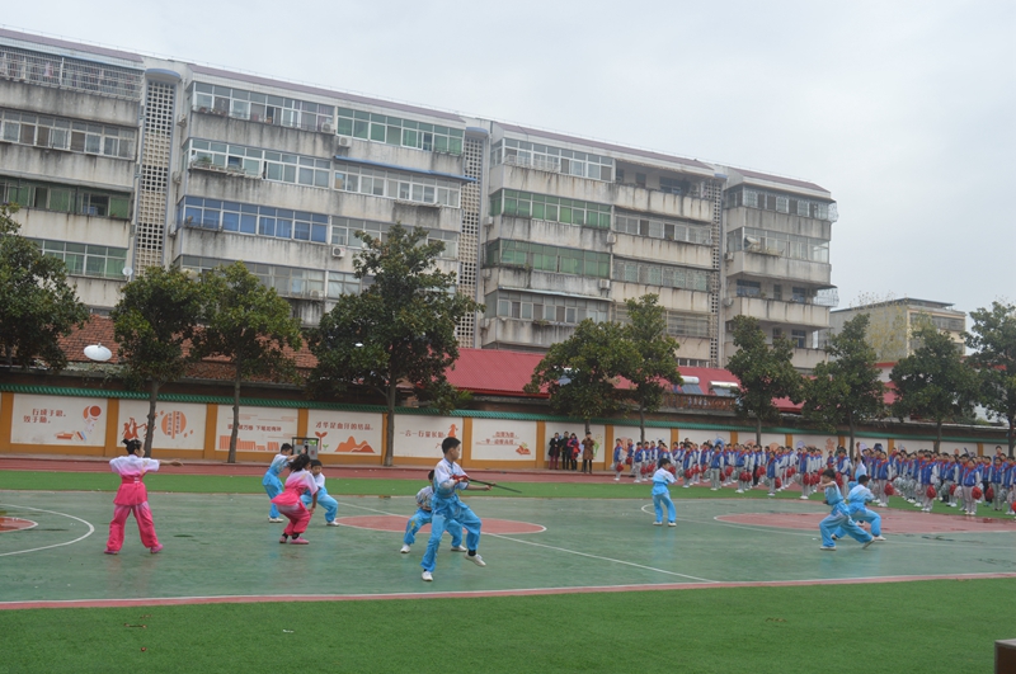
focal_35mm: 39
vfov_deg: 34.1
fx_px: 1099
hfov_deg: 49.6
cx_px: 508
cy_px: 337
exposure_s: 1/200
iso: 100
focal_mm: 26
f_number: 7.1
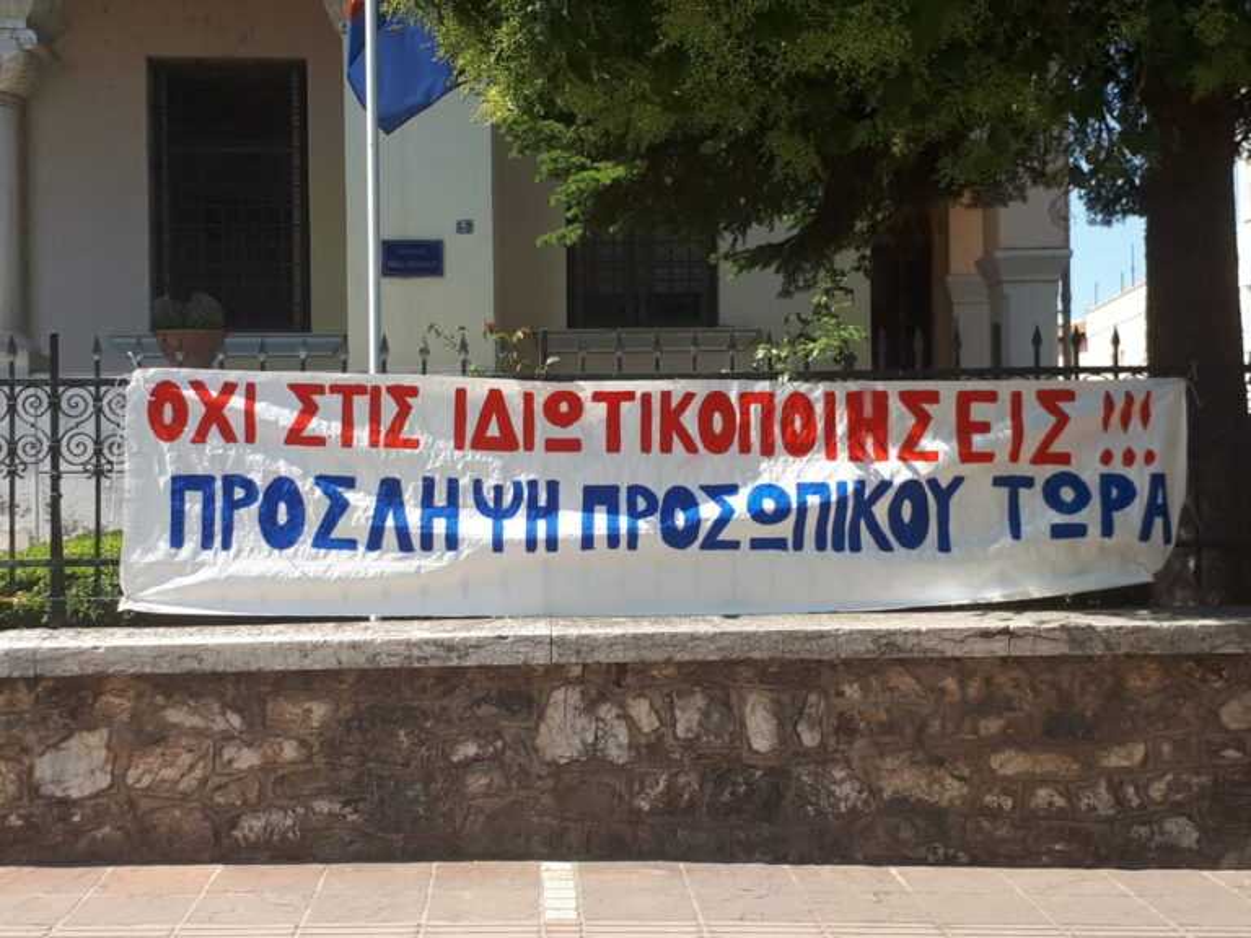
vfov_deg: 51.4
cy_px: 469
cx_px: 626
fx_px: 976
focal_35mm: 27
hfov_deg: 65.3
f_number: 1.9
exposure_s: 1/743
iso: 40
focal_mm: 3.6
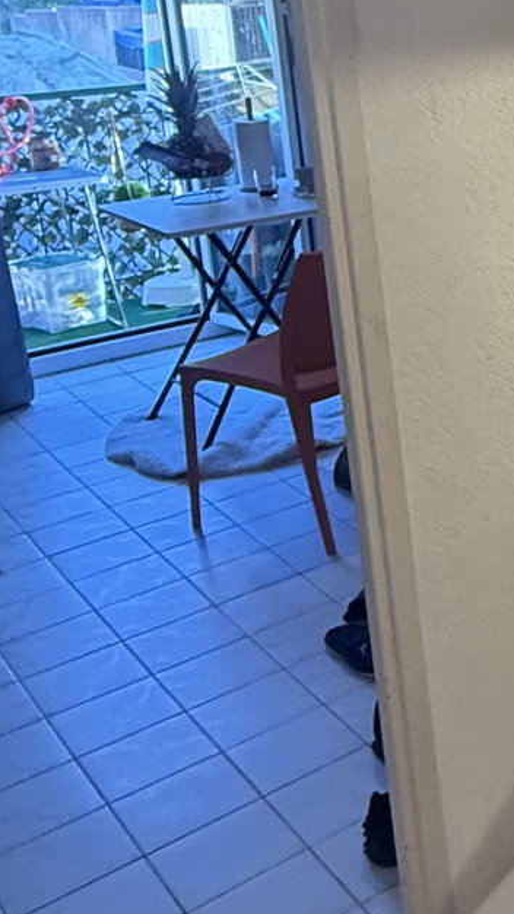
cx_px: 910
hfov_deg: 18.4
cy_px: 210
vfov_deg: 38.6
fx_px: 1260
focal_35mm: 52
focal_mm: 2.22
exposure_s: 1/100
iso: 320
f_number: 2.2
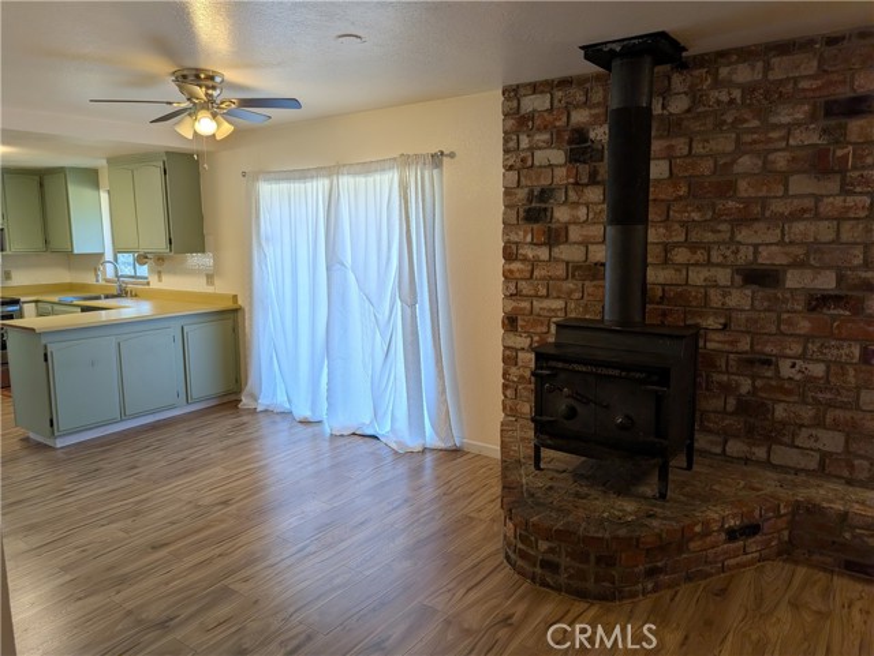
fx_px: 606
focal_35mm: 24
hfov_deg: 71.6
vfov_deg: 56.9
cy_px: 328
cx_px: 437
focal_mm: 6.9
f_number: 1.68
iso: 20
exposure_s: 1/312
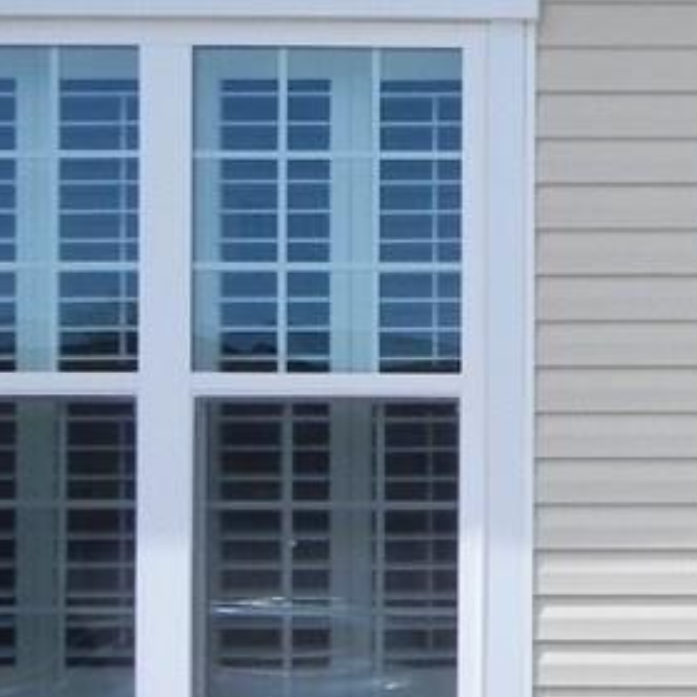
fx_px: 2141
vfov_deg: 18.3
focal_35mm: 94
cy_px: 577
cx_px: 1132
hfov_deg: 16.4
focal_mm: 5.2
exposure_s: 1/428
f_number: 7.1
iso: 224
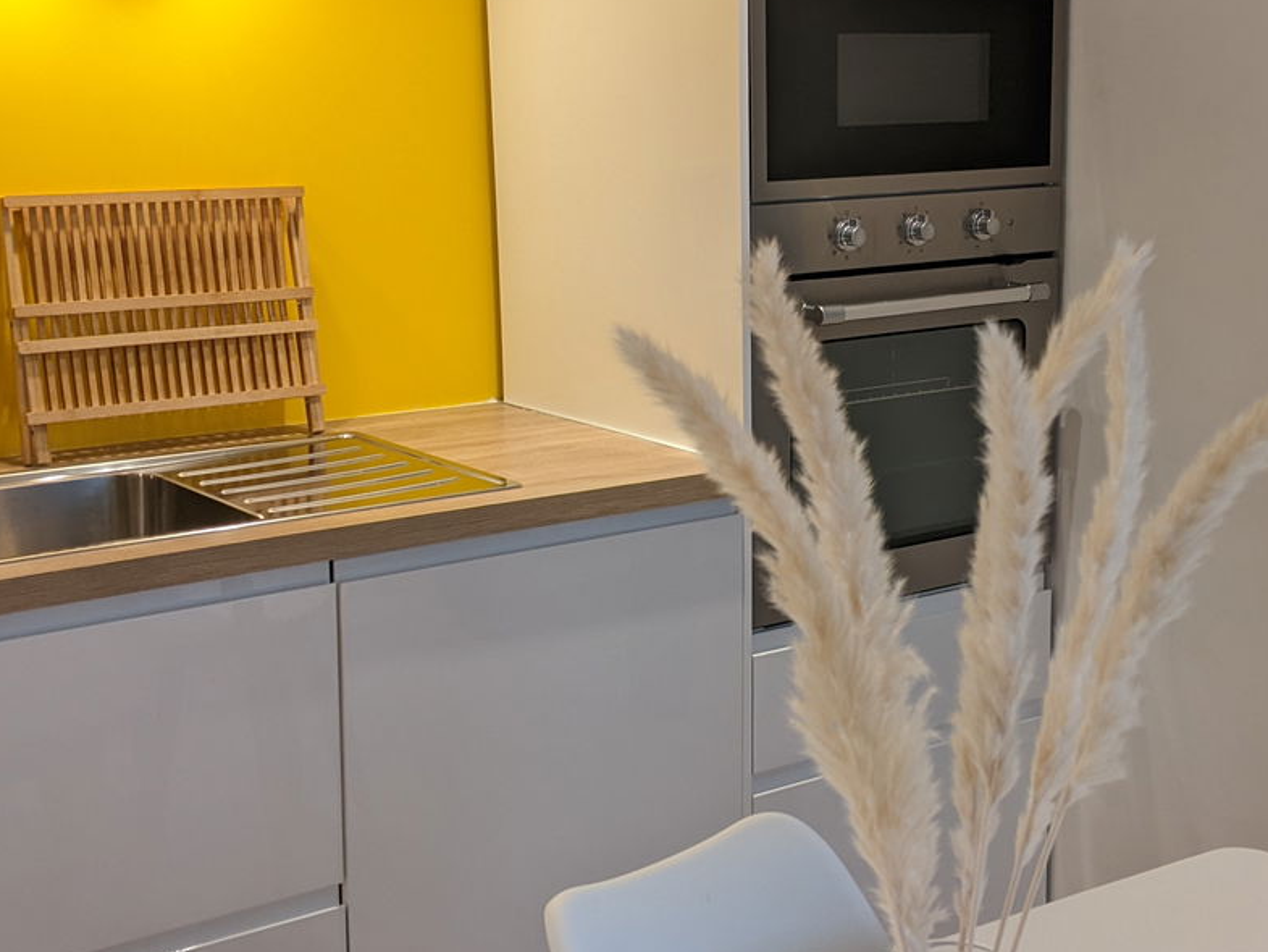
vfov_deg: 26.6
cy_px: 428
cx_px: 770
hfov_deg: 34.8
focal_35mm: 55
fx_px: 2015
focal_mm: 4.44
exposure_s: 1/25
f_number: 1.8
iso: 50
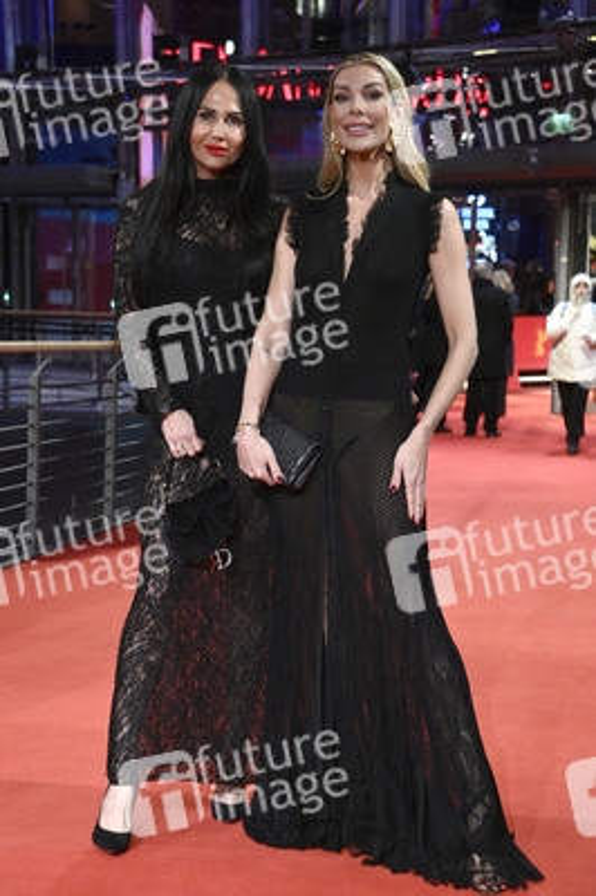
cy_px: 448
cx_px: 298
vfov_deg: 28.9
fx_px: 1741
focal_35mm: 70
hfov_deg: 19.4
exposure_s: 1/250
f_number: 5.6
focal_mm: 70
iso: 6400
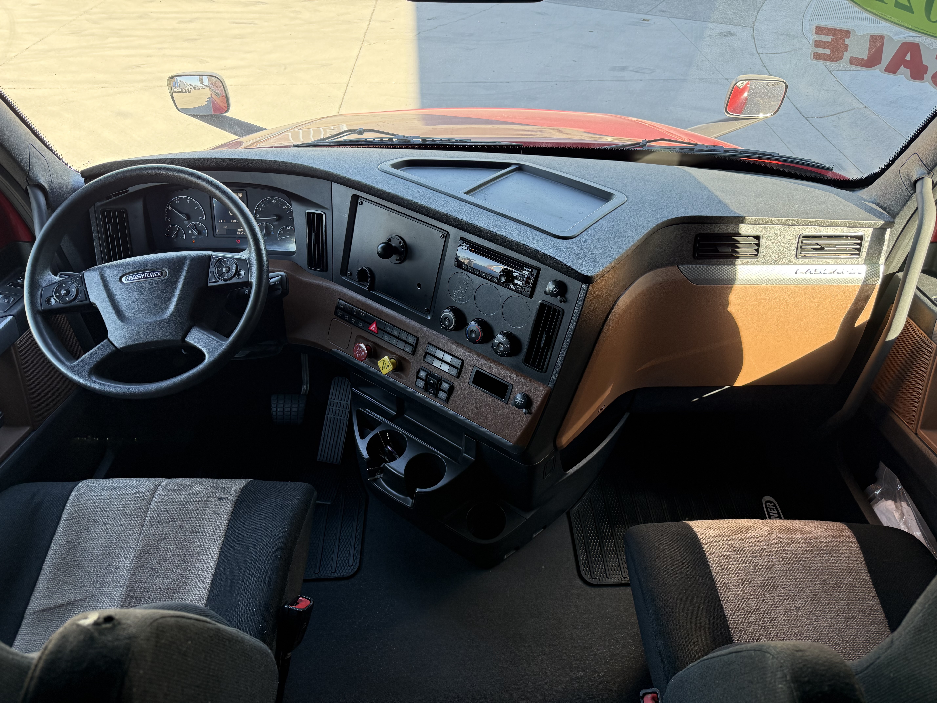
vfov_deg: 56.8
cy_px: 352
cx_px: 468
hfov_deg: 71.6
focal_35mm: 24
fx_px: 650
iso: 100
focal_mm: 6.76
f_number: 1.78
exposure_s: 1/169
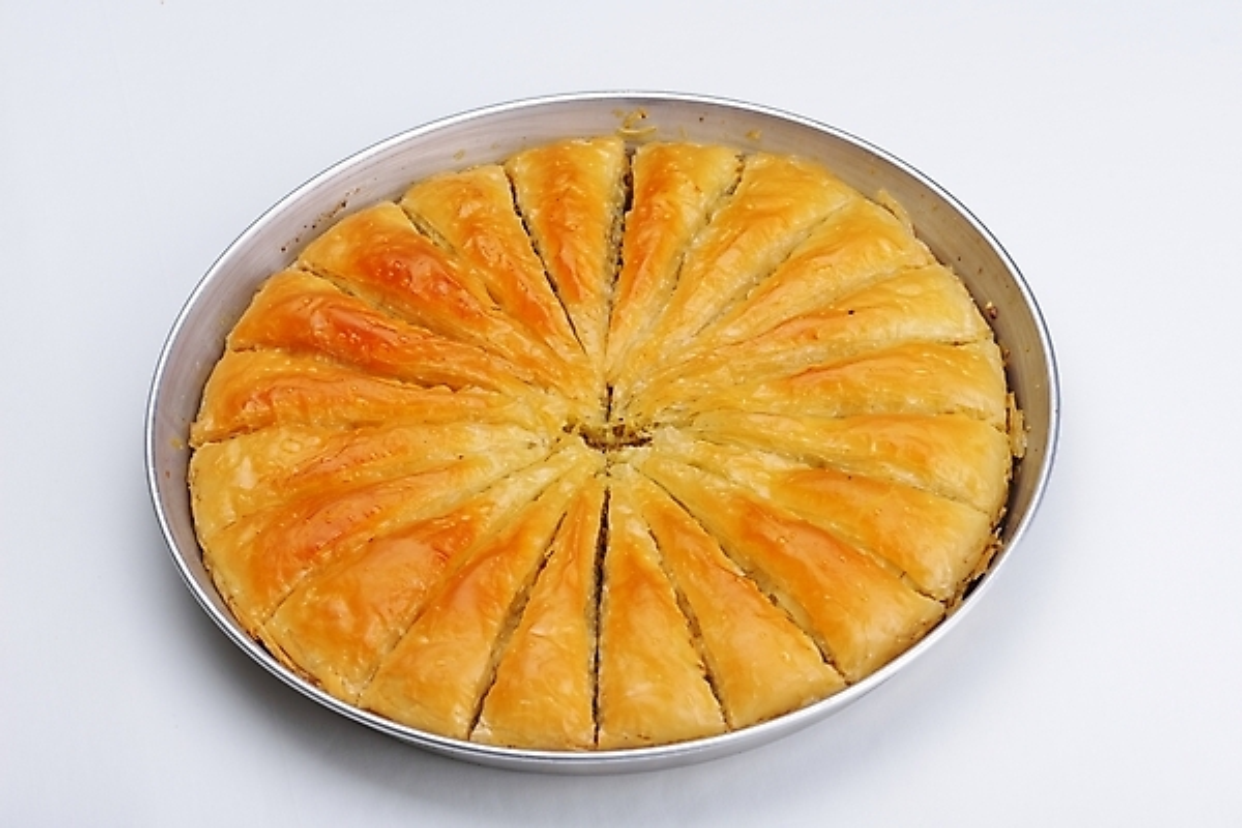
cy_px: 414
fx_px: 3622
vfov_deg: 13.0
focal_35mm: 105
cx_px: 621
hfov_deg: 19.5
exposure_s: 1/200
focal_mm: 105
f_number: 13
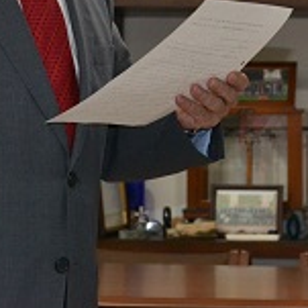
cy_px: 17
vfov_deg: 10.8
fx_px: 1611
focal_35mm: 160
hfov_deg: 10.8
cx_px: 316
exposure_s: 1/60
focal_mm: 38
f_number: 5
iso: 2000
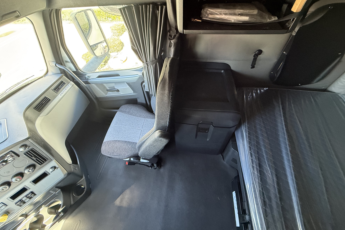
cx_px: 176
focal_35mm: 15
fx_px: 144
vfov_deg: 77.1
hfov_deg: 100.4
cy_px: 104
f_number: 2.2
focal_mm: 2.22
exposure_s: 1/60
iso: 500
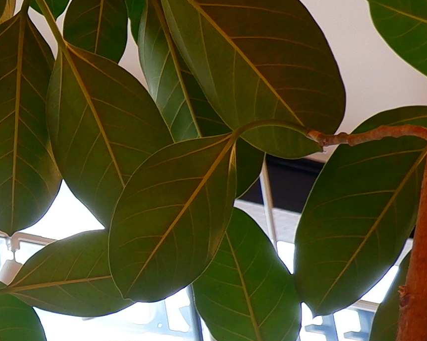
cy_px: 101
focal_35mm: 151
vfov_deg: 10.2
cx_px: -531
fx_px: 1908
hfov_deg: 11.1
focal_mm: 15
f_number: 3.5
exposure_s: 1/50
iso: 200
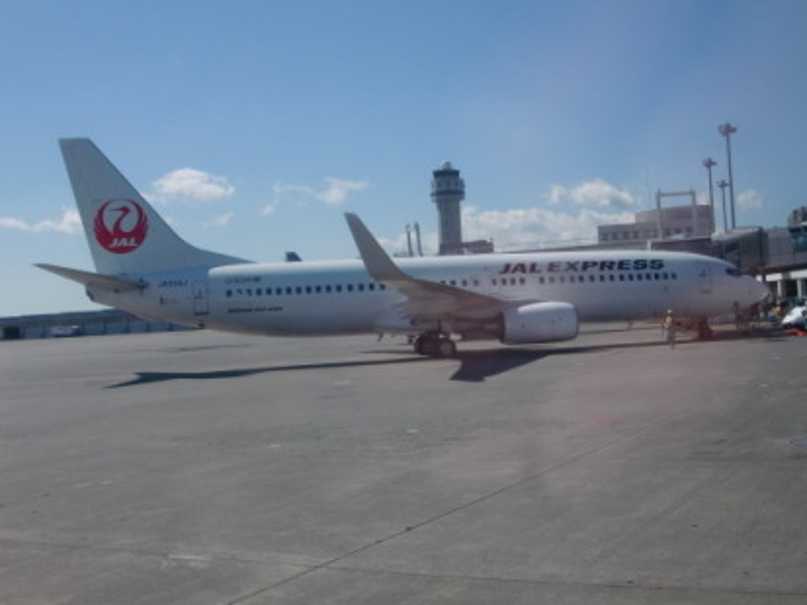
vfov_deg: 31.5
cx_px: 459
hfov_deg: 41.1
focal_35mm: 46
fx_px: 1073
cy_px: 305
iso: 64
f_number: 3.9
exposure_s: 1/1000
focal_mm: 6.66
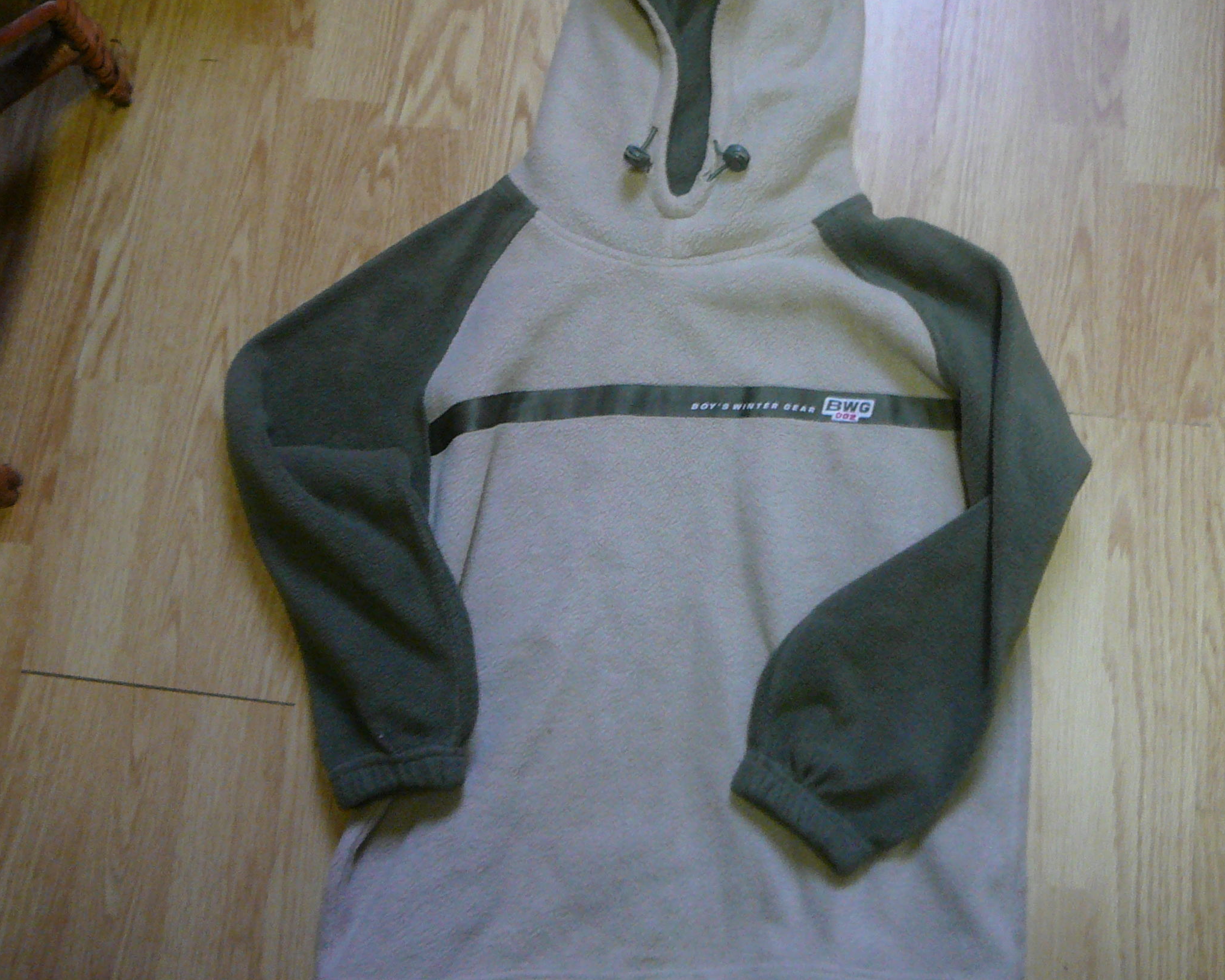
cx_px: 633
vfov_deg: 34.8
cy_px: 417
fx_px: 1559
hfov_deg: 42.9
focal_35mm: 43
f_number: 2.8
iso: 200
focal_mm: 5.2
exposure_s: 1/8
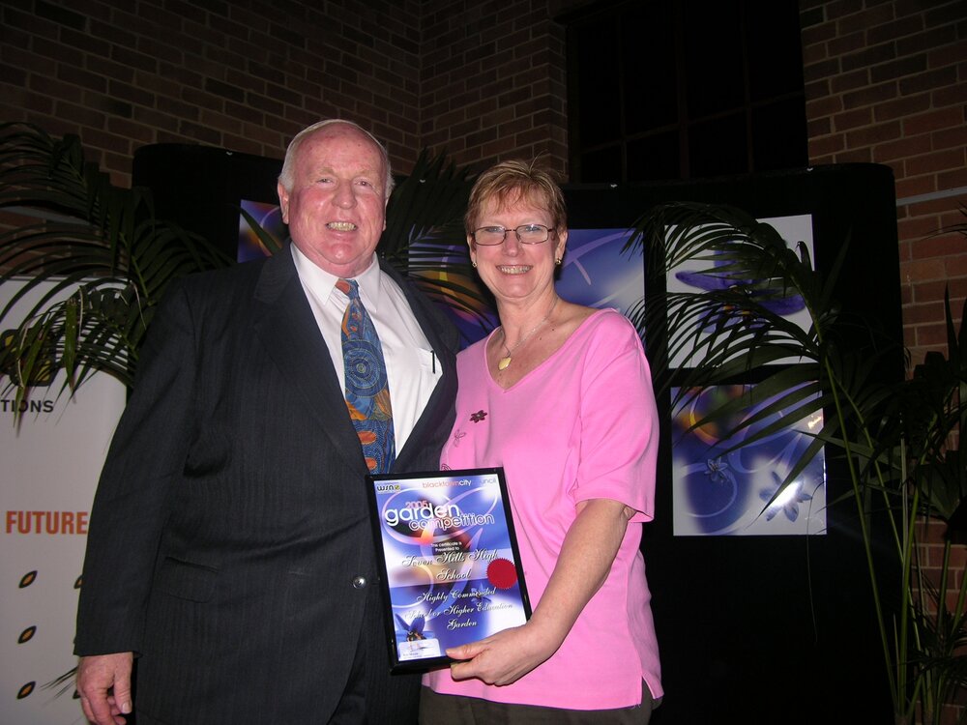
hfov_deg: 52.6
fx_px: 978
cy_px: 362
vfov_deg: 40.7
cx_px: 484
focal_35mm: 35
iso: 50
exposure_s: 1/60.1
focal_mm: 8.9
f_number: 2.8
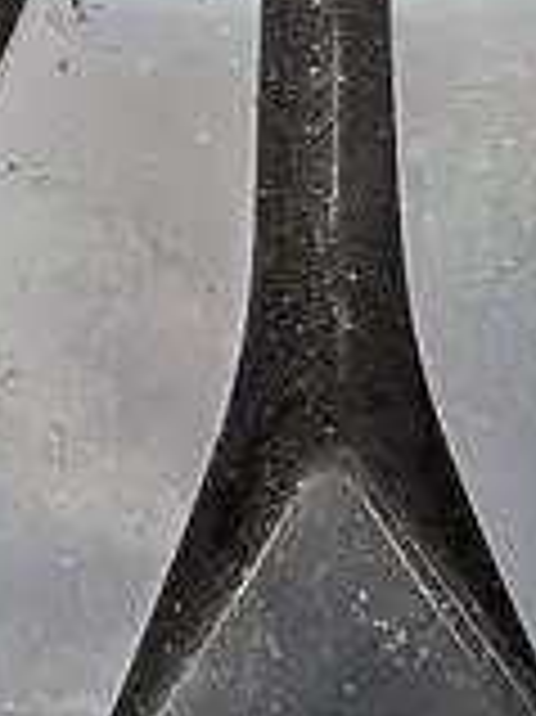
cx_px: 230
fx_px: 3060
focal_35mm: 148
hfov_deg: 10.0
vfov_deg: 9.8
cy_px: -1509
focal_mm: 5.54
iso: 160
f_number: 1.8
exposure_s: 1/50
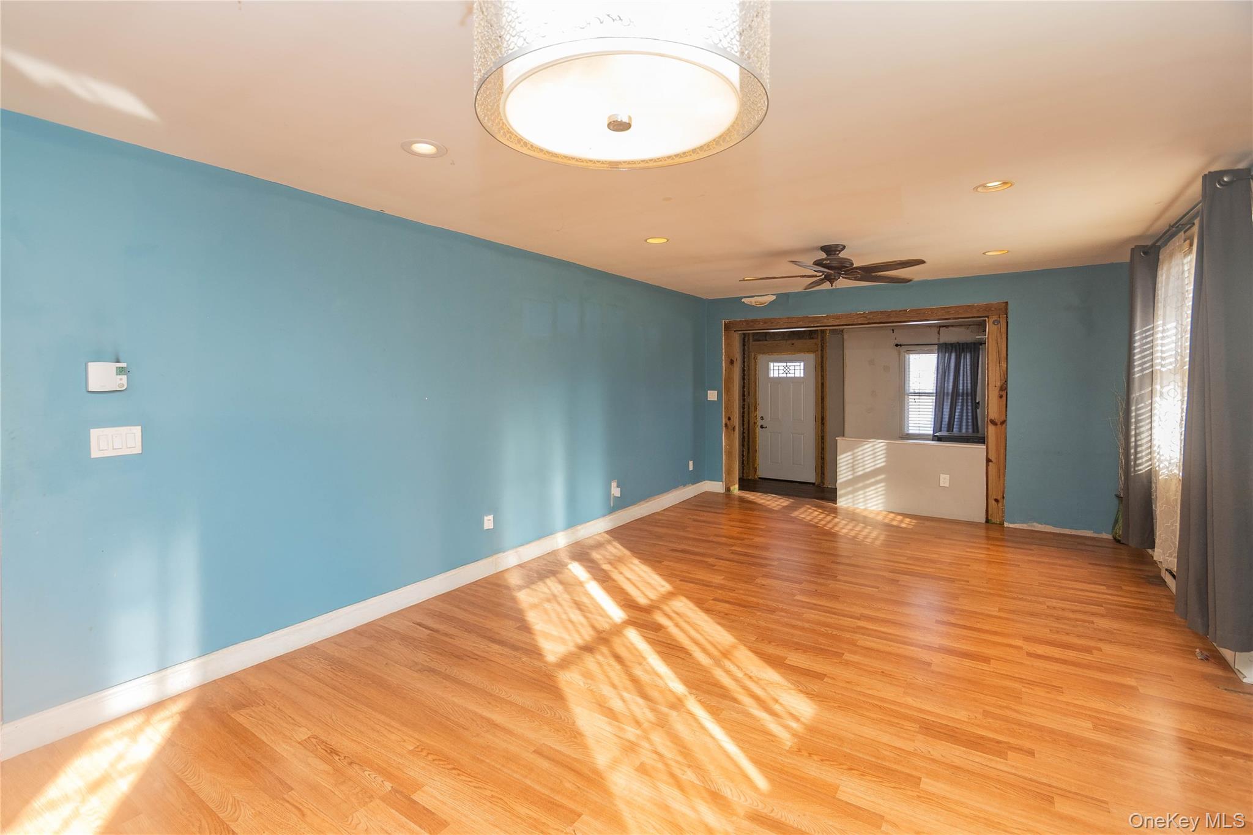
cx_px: 626
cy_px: 418
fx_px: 522
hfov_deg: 100.4
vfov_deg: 77.3
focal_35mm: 15
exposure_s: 1/60
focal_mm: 10
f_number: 5
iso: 320
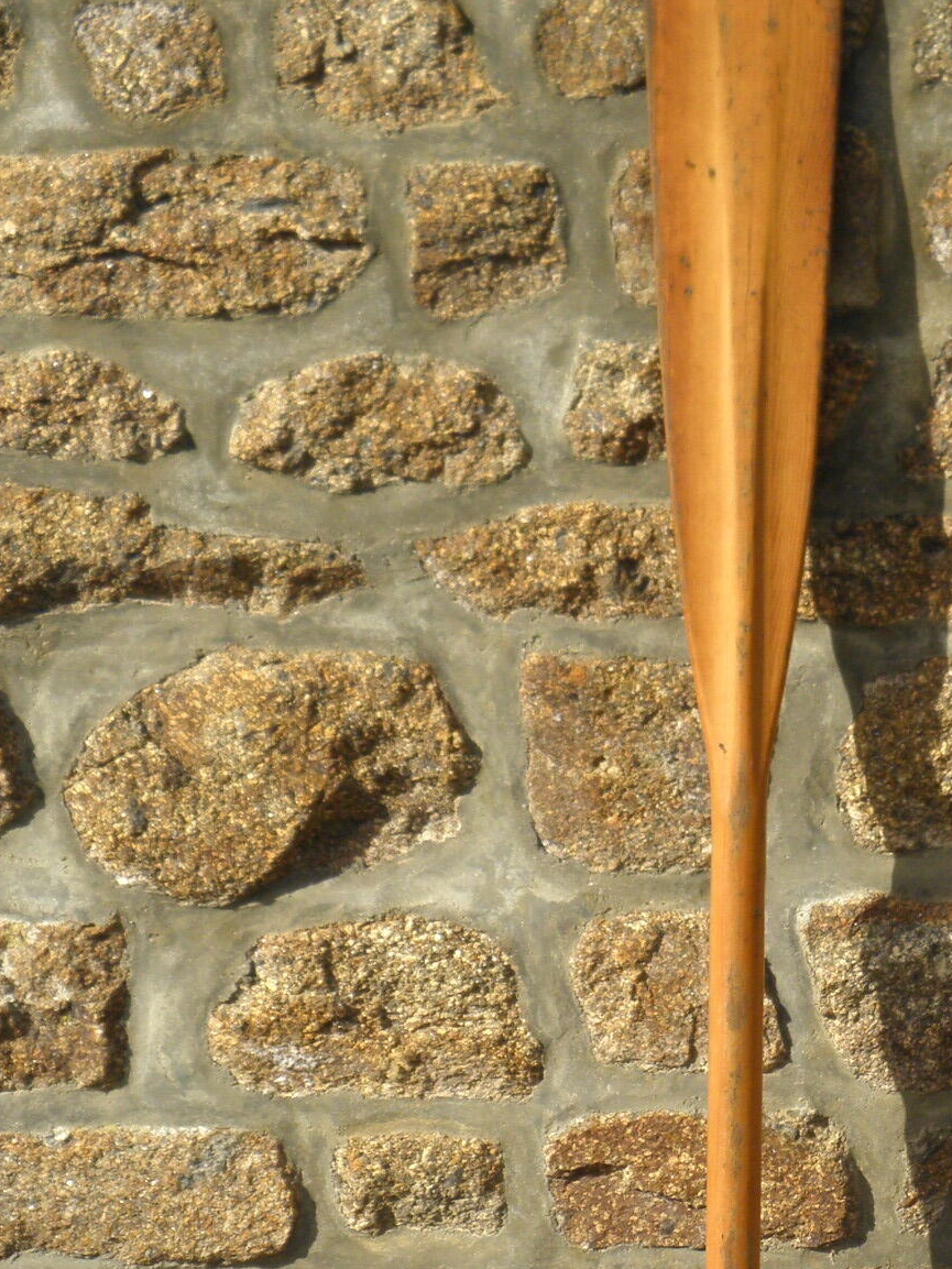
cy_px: 1122
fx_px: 4070
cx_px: 956
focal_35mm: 111
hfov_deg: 13.2
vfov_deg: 17.5
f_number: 4
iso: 100
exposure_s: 1/640
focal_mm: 9.1
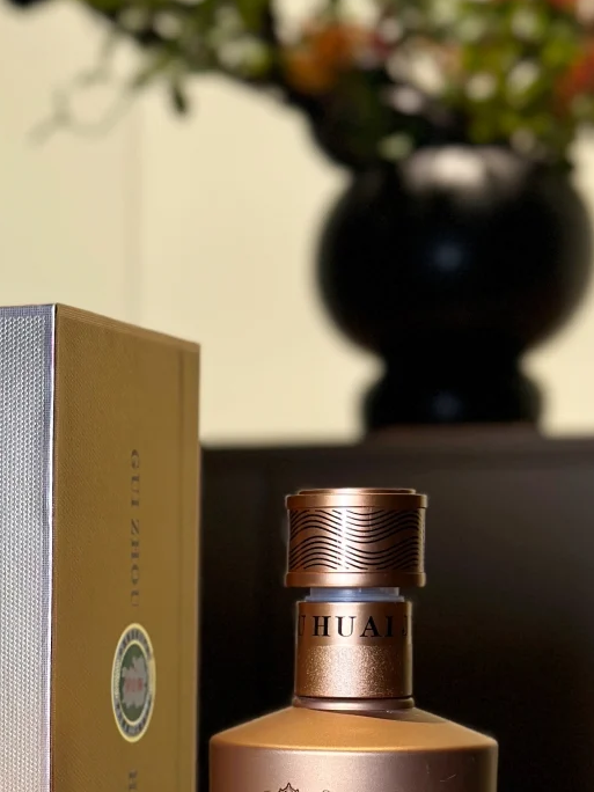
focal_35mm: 101
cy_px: 746
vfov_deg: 19.0
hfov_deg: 14.5
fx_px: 2311
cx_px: 28
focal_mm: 6.86
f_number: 1.78
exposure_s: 1/58
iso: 160
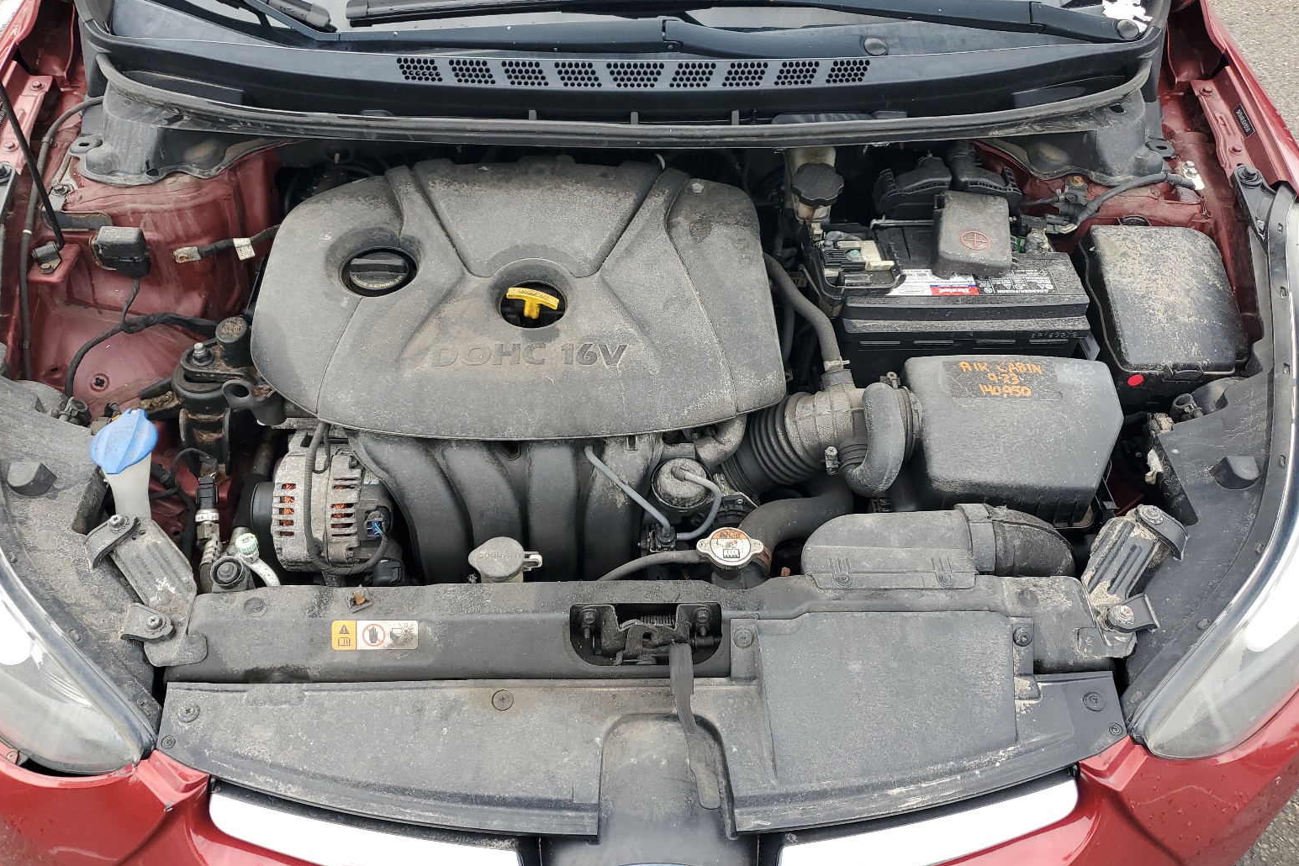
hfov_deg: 65.5
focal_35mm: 28
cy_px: 398
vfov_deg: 46.4
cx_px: 630
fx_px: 1010
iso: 50
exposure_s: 1/333
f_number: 1.5
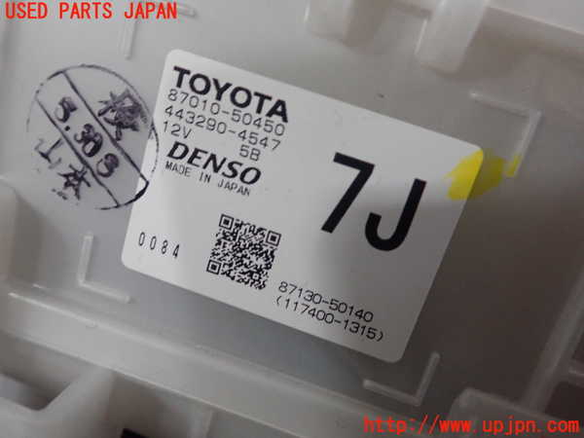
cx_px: 292
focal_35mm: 30
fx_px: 506
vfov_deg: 46.8
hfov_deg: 60.0
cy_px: 219
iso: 800
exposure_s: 1/80
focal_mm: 5.5
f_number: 2.3
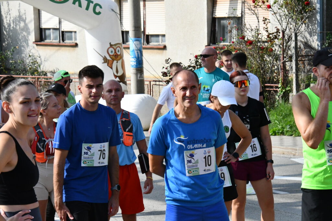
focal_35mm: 150
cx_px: 166
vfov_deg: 9.2
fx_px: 1383
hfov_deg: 13.7
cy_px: 110
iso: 3200
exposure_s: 1/2500
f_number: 13
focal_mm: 100
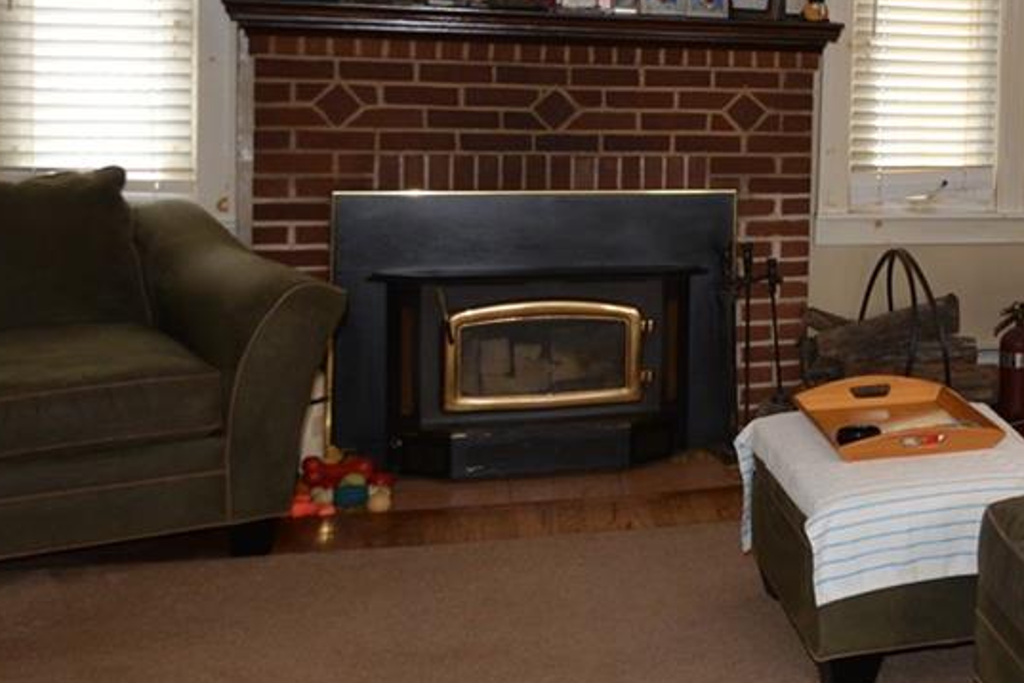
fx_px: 1735
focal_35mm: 61
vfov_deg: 22.1
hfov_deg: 26.2
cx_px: 1440
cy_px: 195
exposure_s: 1/60
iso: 720
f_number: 4
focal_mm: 16
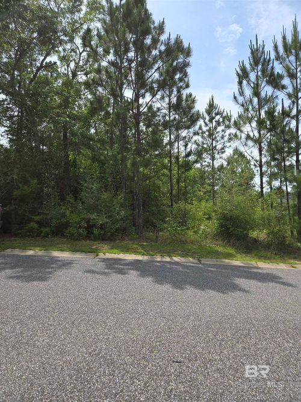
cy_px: 201
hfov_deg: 58.9
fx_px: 267
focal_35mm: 23
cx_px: 150
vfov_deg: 73.9
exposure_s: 1/1704
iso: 25
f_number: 1.8
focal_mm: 5.4
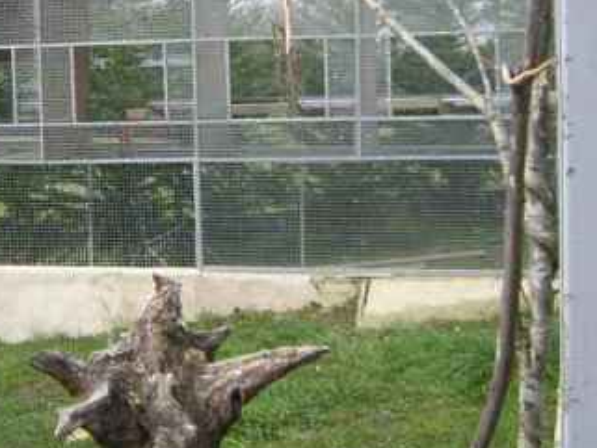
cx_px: 123
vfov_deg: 19.5
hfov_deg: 25.5
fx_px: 1294
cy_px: 113
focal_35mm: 75
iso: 100
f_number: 2.9
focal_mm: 6.1
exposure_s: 1/199
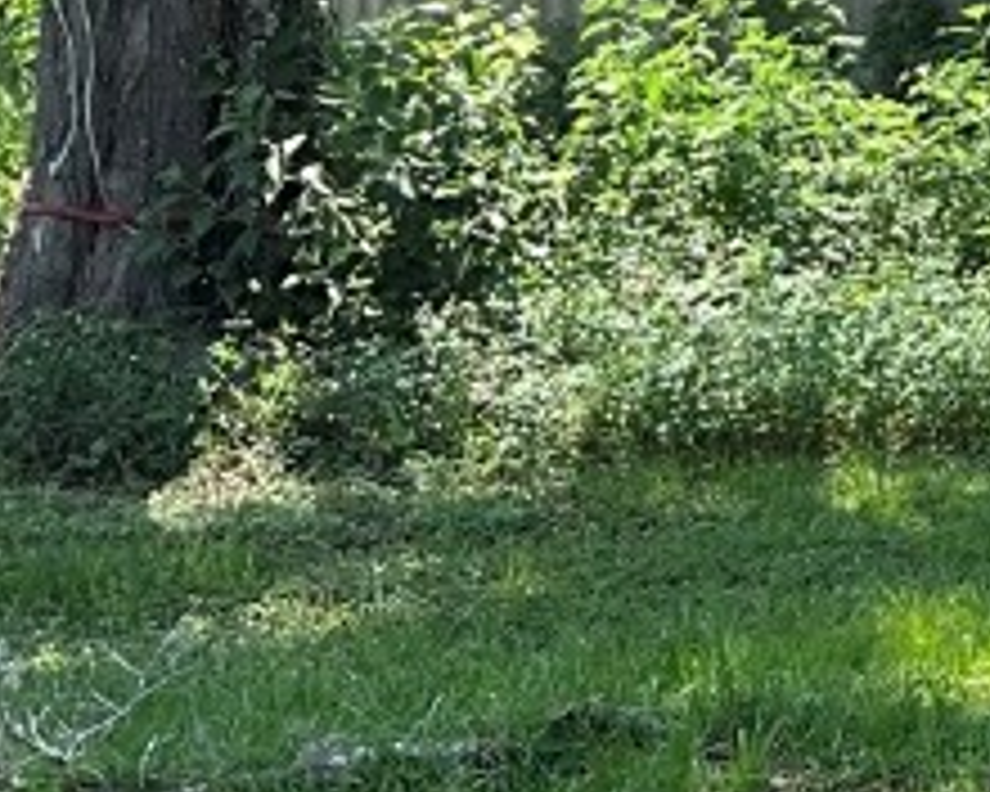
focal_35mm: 132
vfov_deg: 11.6
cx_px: 2079
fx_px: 3868
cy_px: 40
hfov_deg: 12.5
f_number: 1.8
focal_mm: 3
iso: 25
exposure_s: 1/473
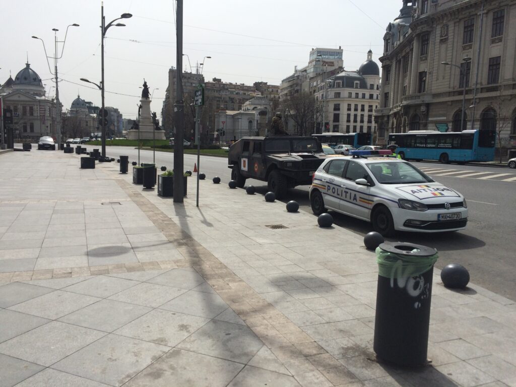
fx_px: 432
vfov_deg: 48.2
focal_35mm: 29
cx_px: 258
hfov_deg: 61.7
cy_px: 194
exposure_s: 1/5128
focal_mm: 4.15
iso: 32
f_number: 2.2
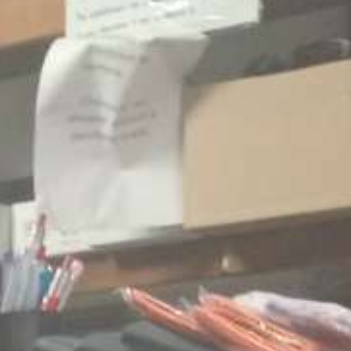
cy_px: 744
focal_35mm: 205
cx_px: -318
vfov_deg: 8.1
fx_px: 2352
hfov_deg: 8.2
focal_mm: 3.98
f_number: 1.8
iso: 787
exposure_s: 1/25
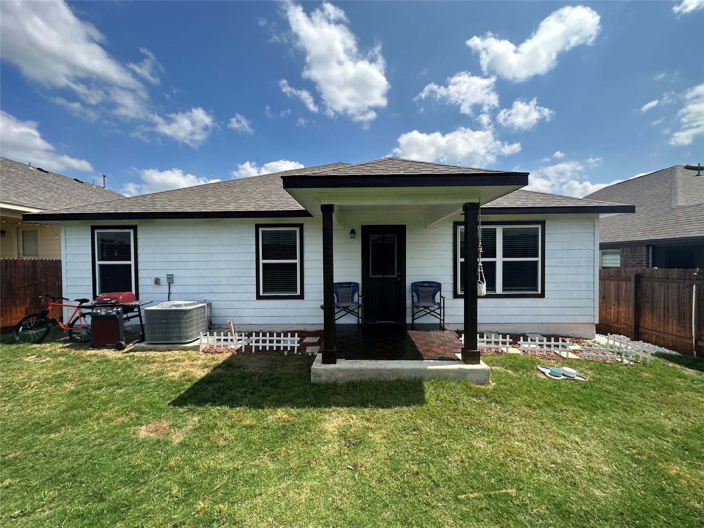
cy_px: 264
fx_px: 285
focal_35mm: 14
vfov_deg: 85.7
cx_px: 352
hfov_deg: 102.1
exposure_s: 1/1247
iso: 40
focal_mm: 2.22
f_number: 2.2
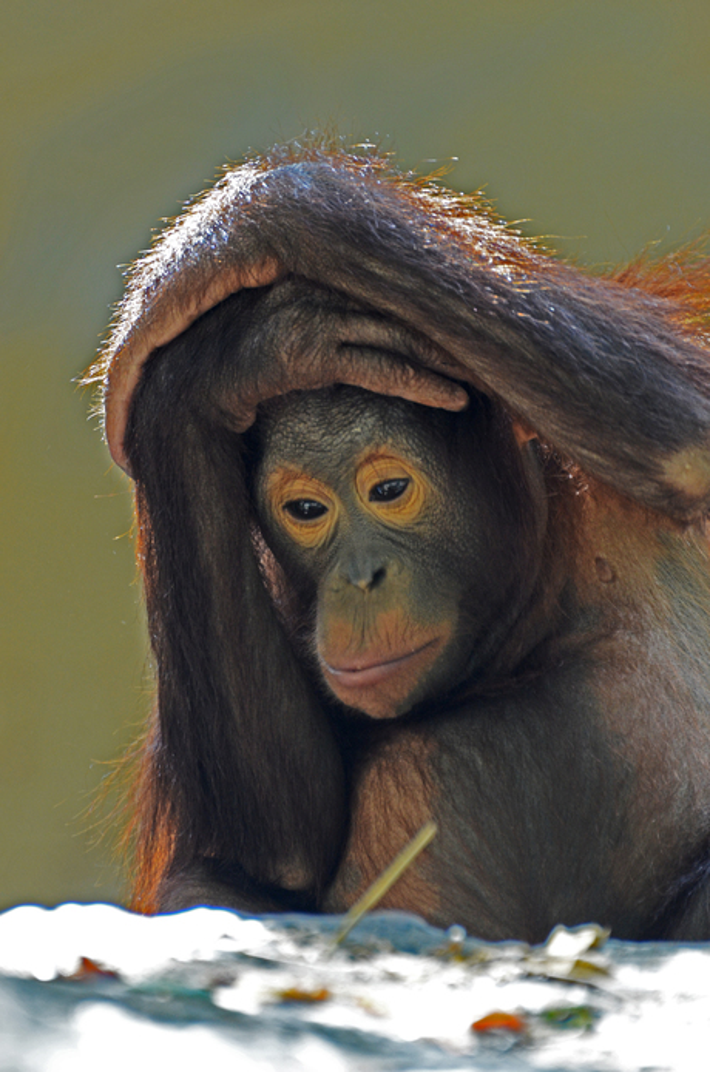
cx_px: 355
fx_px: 13378
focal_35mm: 450
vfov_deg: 4.6
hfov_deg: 3.0
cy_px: 536
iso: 800
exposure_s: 1/250
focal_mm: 300
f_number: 5.6
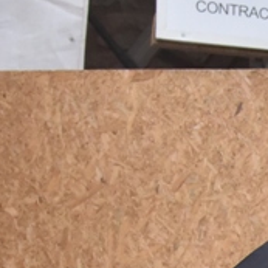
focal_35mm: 171
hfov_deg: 9.6
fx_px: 1498
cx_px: 521
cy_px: 396
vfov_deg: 9.9
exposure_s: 1/640
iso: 2500
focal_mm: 34
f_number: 13
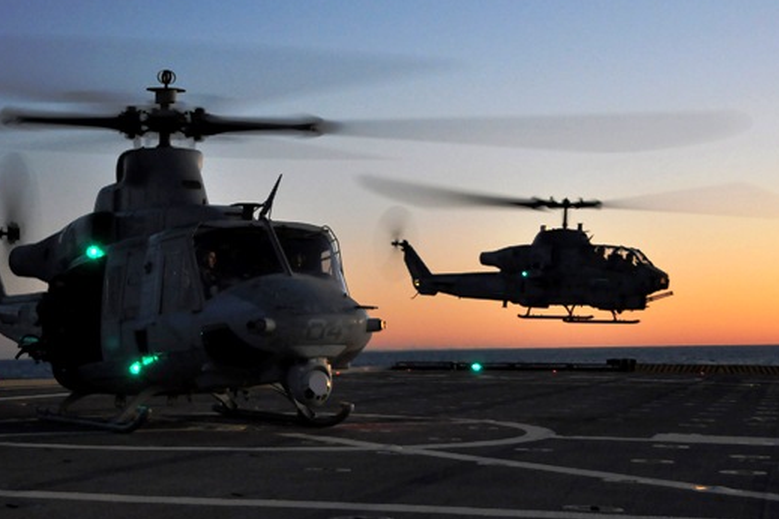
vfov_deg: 21.6
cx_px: 339
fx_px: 1356
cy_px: 205
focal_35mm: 63
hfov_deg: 32.0
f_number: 4.5
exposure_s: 1/30
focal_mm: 31
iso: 1000
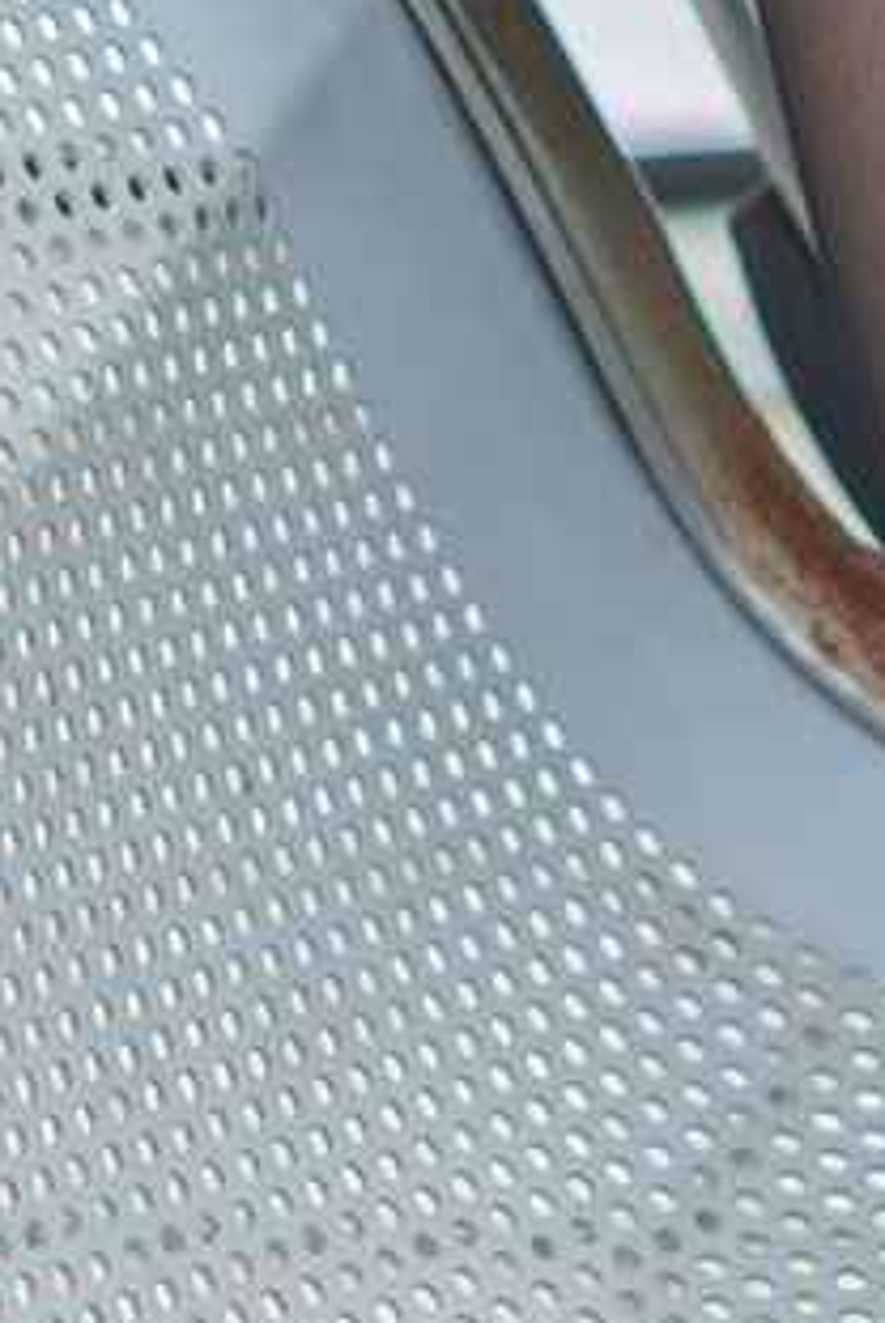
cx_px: 1621
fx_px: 10632
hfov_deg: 4.7
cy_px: -1046
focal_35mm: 289
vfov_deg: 6.9
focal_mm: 50
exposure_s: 1/2000
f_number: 2.5
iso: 125
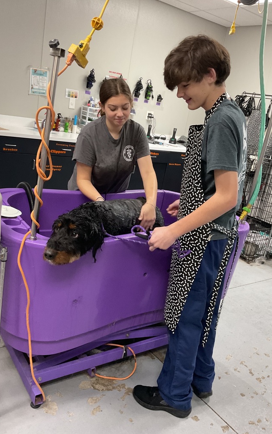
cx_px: 132
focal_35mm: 31
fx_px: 367
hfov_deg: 40.6
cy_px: 216
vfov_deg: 61.2
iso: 160
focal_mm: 3
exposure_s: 1/60
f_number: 1.8
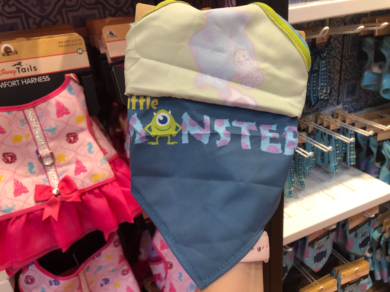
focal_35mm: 28
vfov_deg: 49.7
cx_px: 195
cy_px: 146
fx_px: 315
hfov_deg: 63.4
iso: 40
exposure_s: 1/30
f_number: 1.8
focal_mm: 3.99
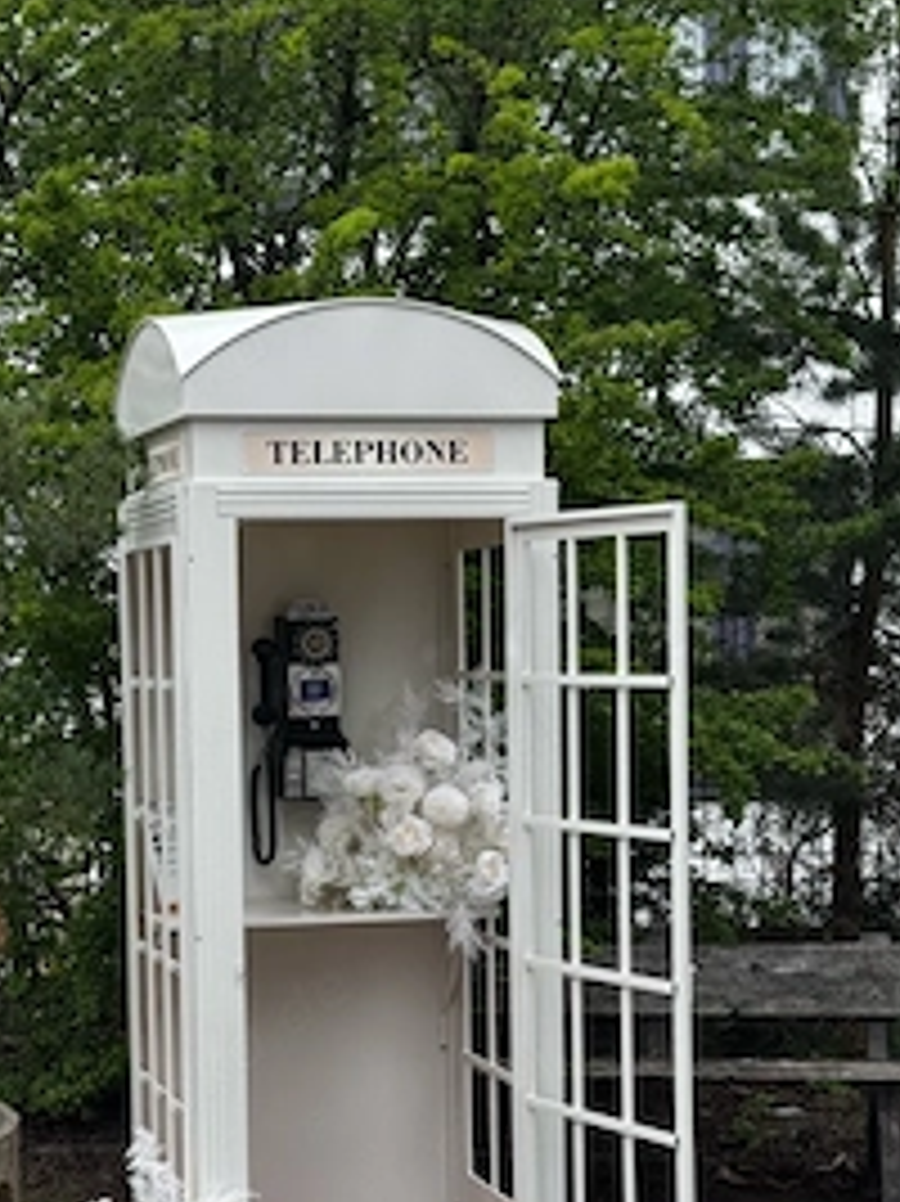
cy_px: 765
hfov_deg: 20.4
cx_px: 315
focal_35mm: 72
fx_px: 2498
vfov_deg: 26.9
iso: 64
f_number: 1.78
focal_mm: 6.76
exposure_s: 1/239
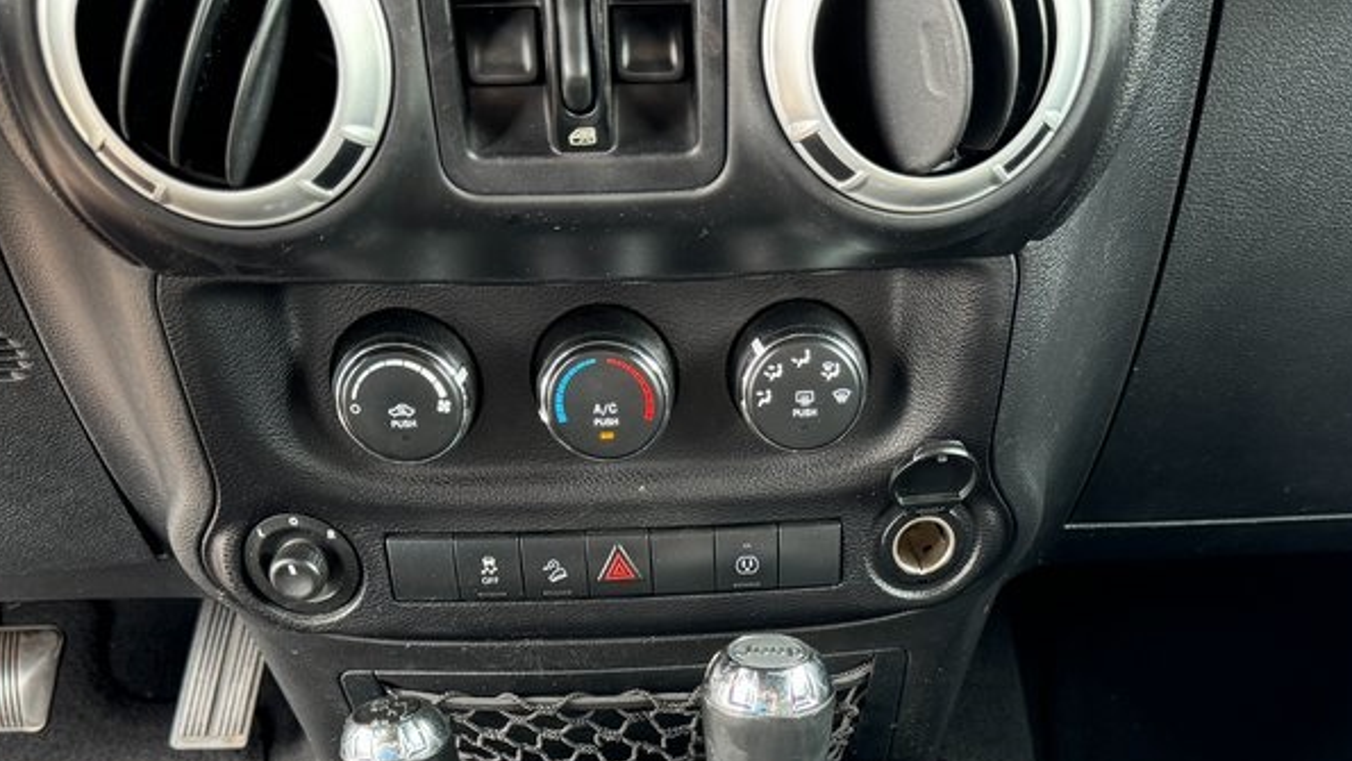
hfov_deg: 45.3
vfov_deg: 24.8
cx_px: 802
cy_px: 831
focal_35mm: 45
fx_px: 1614
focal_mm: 6.76
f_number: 1.78
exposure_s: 1/70
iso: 200
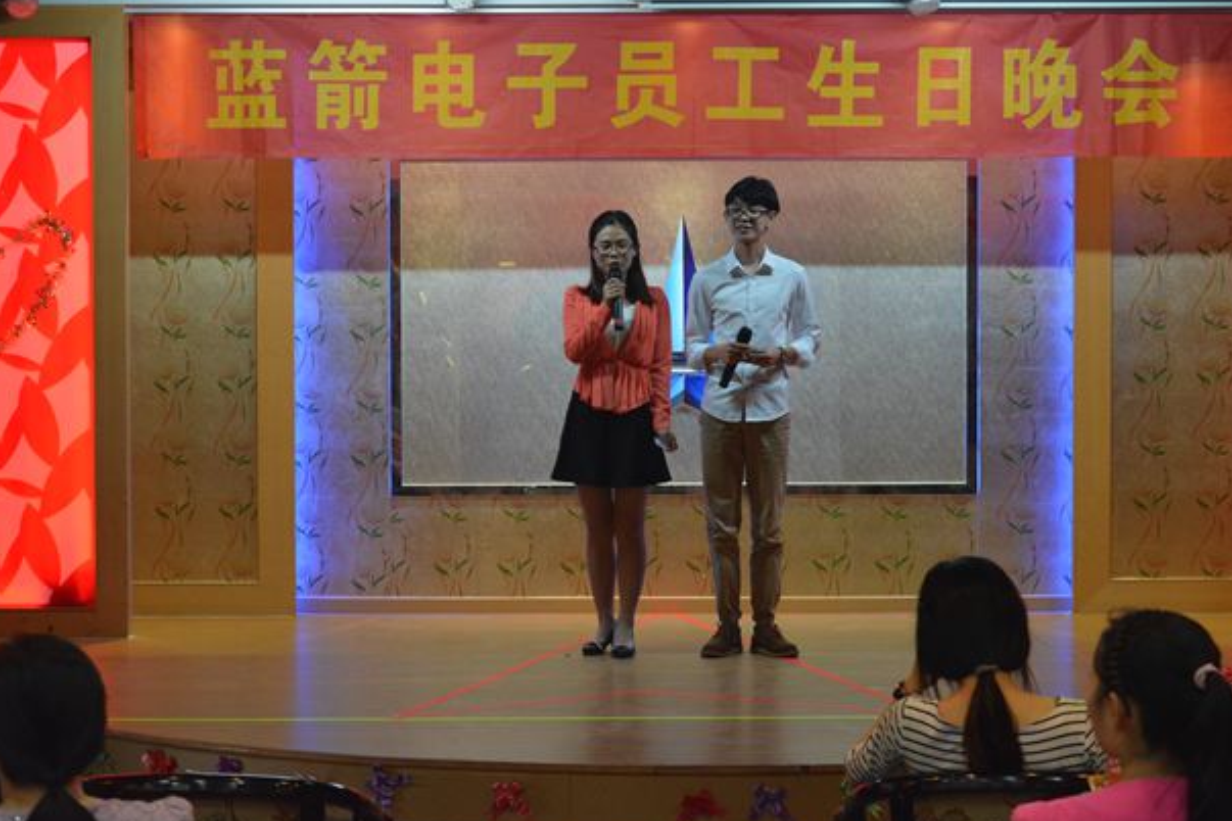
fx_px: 2995
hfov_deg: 23.2
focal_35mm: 88
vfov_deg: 15.6
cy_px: 401
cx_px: 611
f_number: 5.6
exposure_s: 1/30
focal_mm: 55
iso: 2200
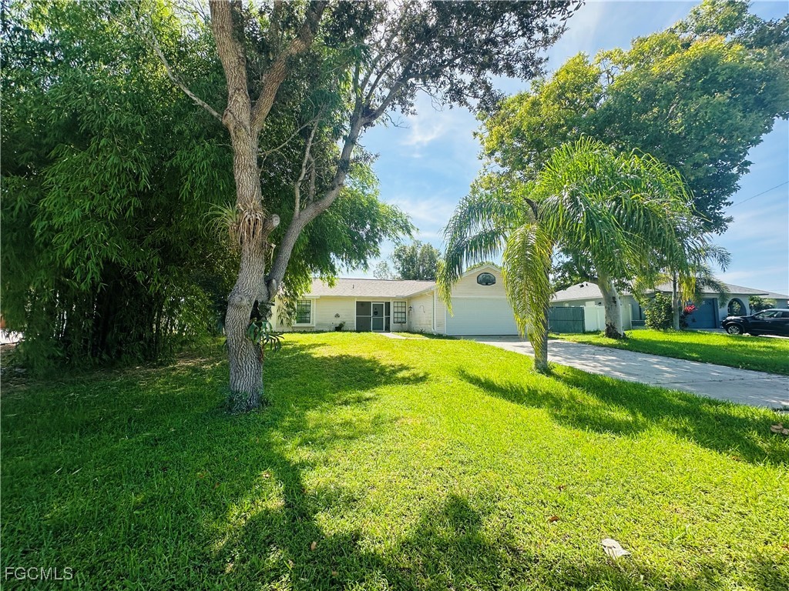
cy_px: 296
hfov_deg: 102.1
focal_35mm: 14
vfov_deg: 85.7
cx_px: 394
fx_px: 319
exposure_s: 1/1159
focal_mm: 2.22
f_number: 2.2
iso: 50
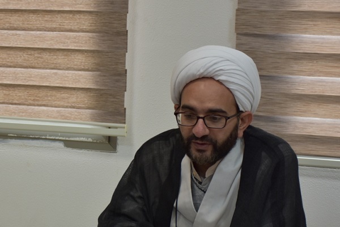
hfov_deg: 27.0
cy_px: 114
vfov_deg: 18.2
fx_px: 708
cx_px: 170
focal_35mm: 75
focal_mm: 50
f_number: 4.8
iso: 500
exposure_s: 1/80
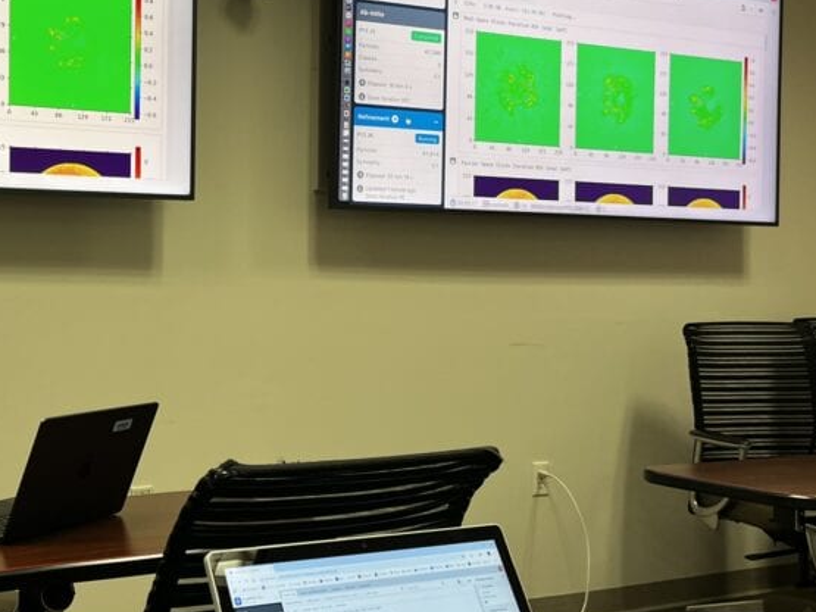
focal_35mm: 48
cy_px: 252
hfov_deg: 37.8
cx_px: 132
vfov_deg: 30.2
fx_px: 1131
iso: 80
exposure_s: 1/60
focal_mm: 5.1
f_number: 1.6
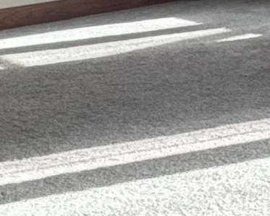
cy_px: -45
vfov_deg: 13.4
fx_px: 895
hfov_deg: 13.5
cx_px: 611
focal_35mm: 112
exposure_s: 1/134
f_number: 2.2
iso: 40
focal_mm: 2.22
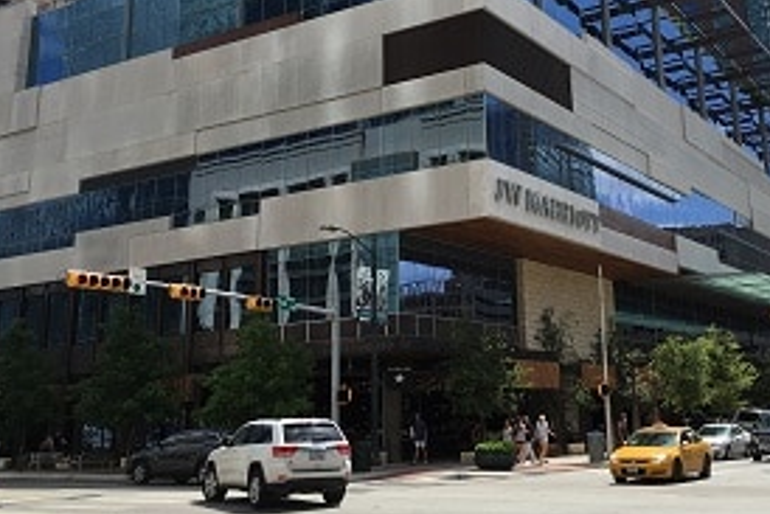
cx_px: 483
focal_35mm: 44
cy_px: 143
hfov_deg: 44.1
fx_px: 942
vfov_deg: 30.2
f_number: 2.2
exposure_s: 1/1083
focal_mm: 4.15
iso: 25
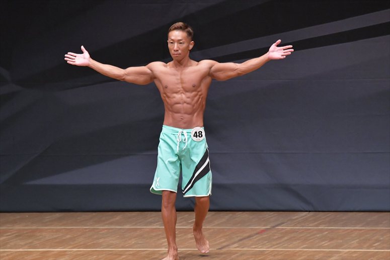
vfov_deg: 4.4
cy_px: 130
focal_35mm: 315
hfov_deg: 6.5
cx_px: 195
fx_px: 3411
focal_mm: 210
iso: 6400
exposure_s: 1/400
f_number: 5.6
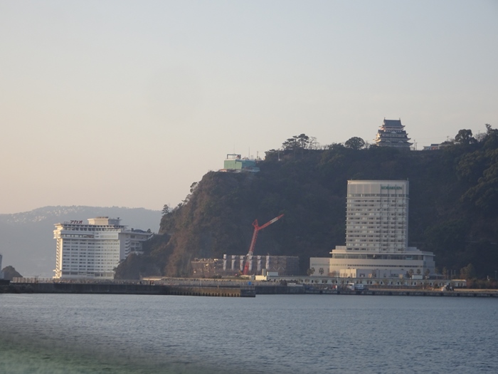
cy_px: 187
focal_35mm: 108
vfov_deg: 13.7
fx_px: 1554
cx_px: 249
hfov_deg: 18.2
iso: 80
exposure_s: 1/125
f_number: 5
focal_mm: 18.53
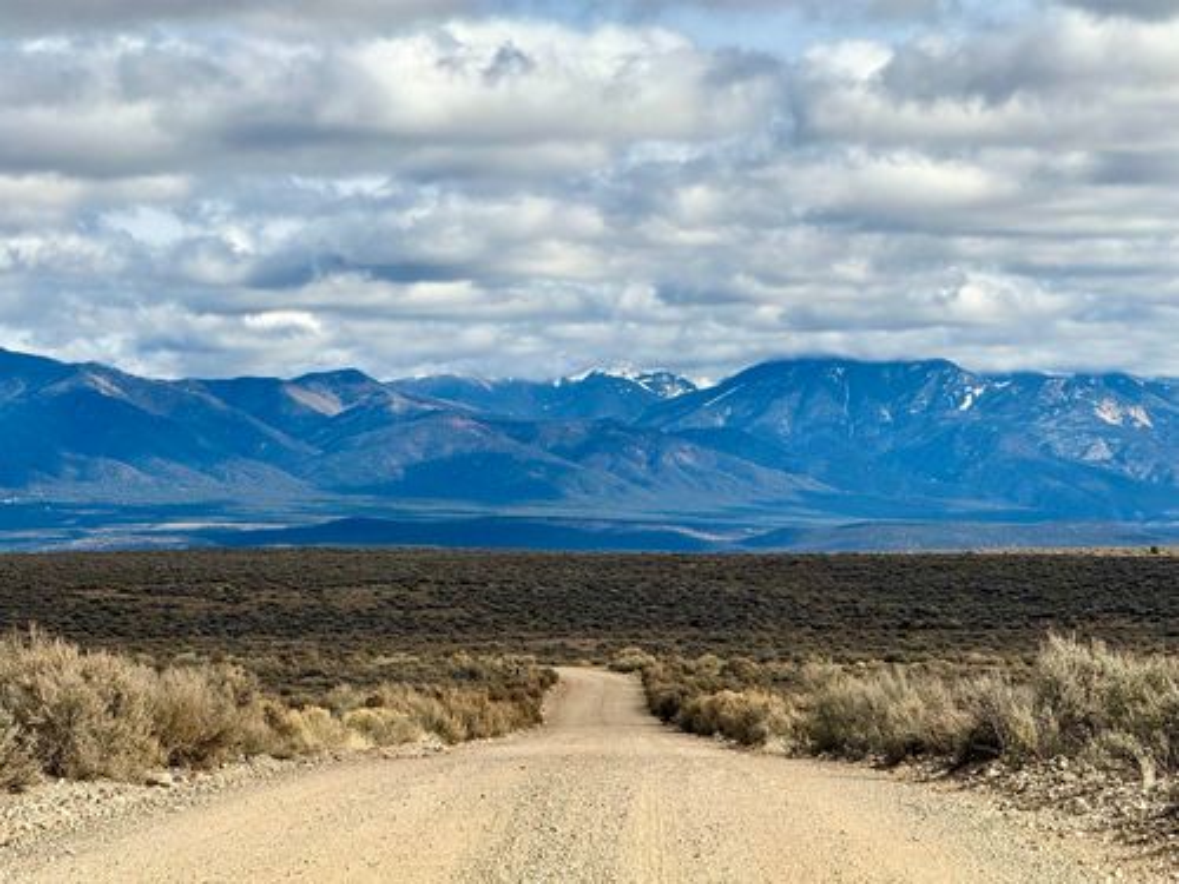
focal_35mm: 120
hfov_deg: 16.4
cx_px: 590
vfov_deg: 12.3
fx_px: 4087
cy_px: 442
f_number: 2.8
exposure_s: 1/2933
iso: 50
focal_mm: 15.66
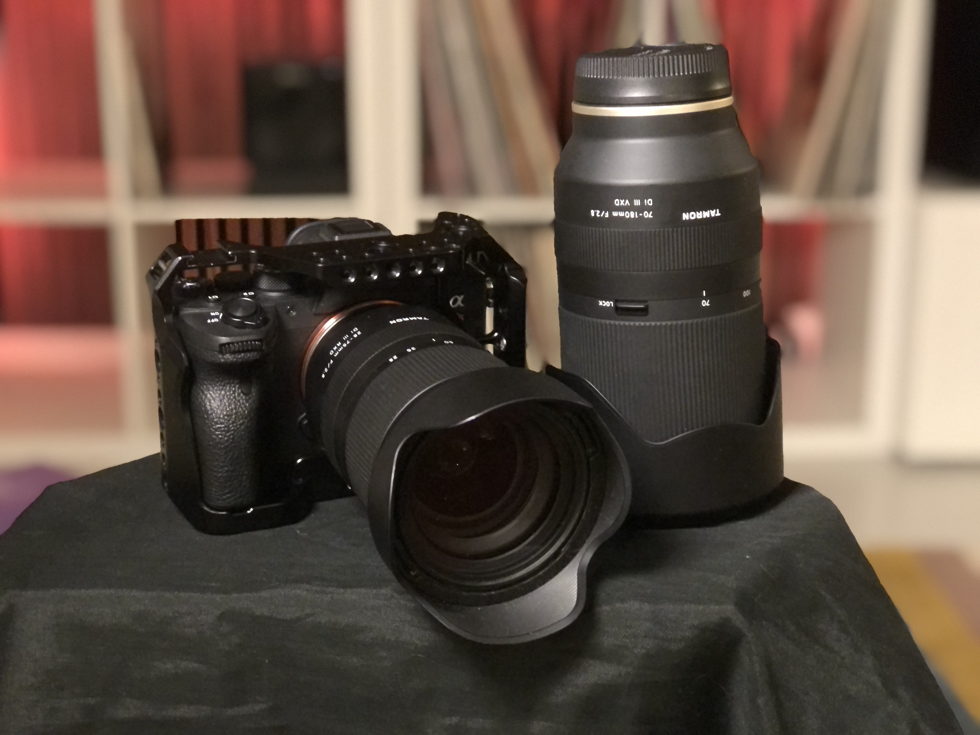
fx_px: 1614
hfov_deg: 33.8
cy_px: 368
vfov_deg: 25.7
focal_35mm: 57
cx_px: 490
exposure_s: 1/33
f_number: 2.8
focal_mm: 6.6
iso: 1250
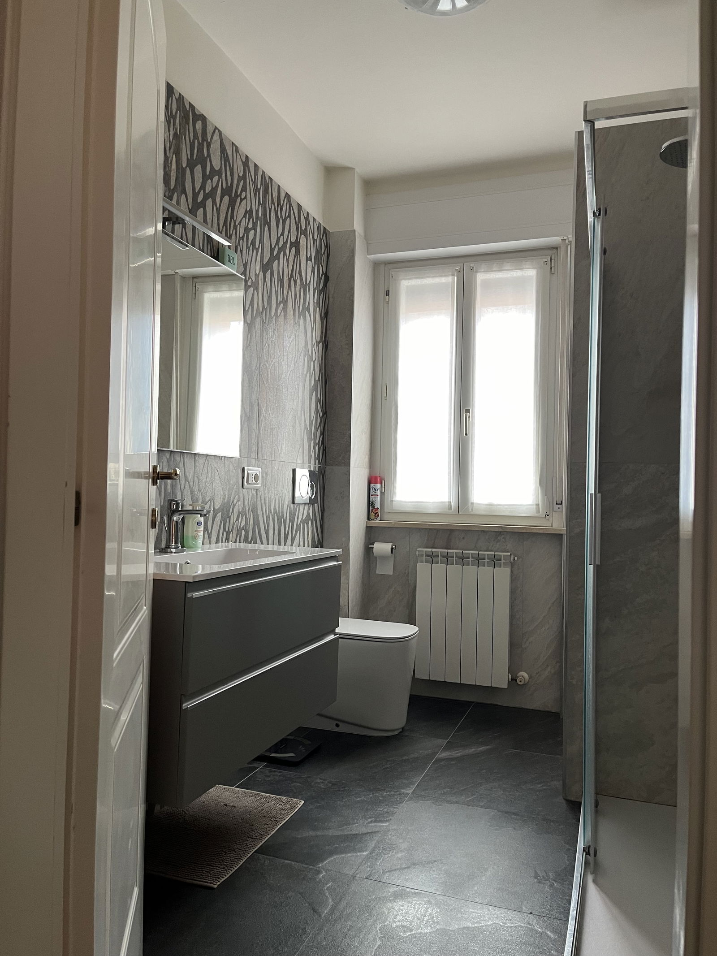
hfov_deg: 53.1
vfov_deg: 67.3
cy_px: 478
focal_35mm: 26
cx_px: 358
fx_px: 718
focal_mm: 5.1
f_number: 1.6
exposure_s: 1/60
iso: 200
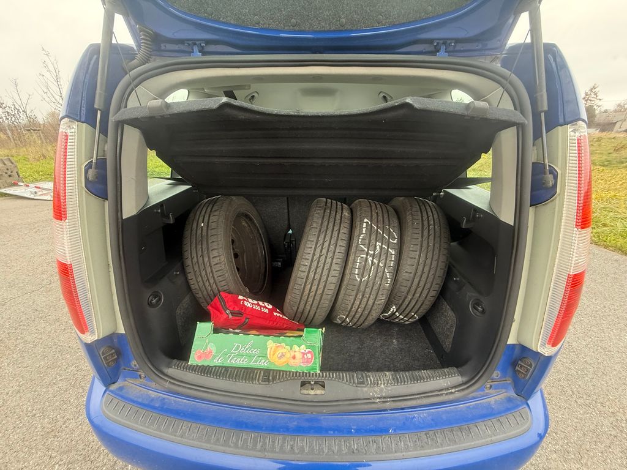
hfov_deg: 102.1
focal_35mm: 14
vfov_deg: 85.7
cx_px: 314
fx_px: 254
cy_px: 235
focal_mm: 2.22
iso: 320
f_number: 2.2
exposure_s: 1/99
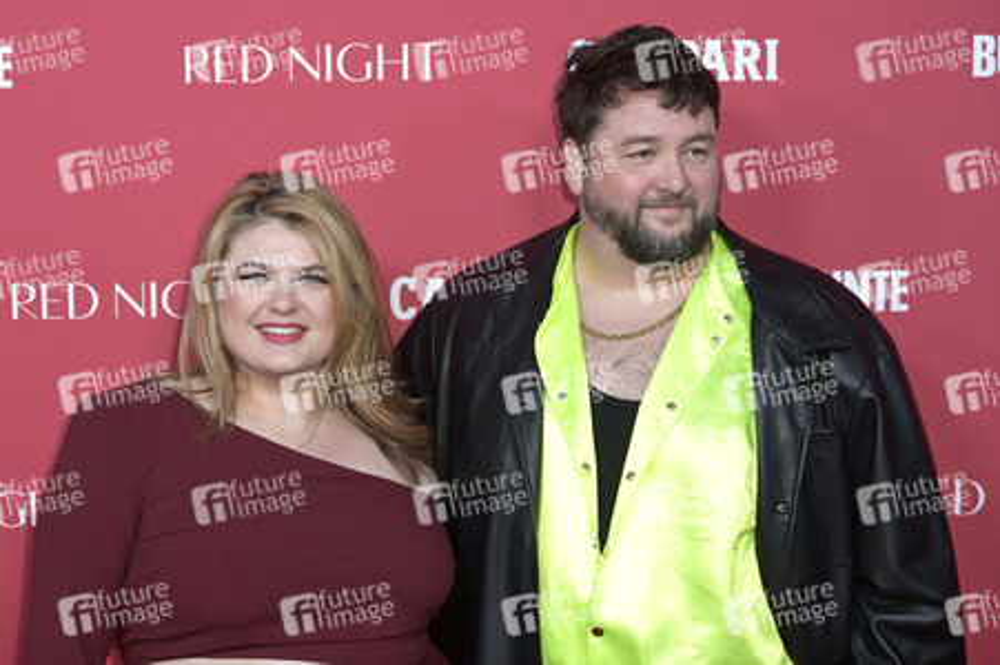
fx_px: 2554
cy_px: 332
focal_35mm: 92
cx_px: 500
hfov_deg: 22.2
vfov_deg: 14.8
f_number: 5
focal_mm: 92
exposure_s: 1/400
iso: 1600
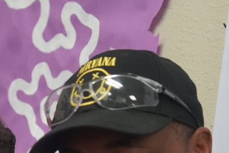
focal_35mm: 204
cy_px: 225
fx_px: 1298
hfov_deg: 10.0
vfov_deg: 6.7
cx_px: 21
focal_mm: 69
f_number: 4
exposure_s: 1/160
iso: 6400
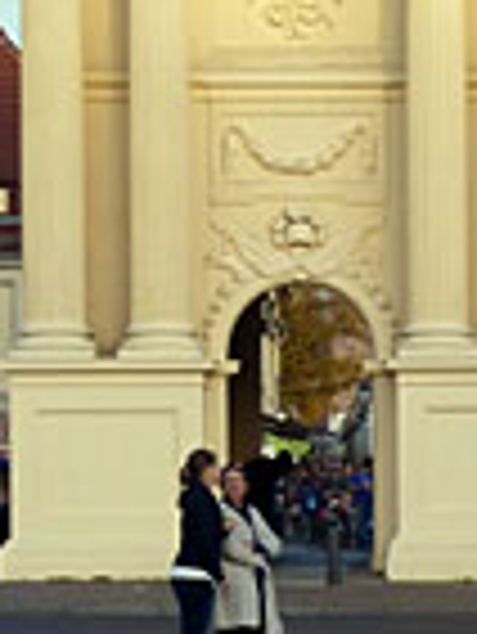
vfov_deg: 8.4
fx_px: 4293
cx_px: 783
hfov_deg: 6.3
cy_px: 414
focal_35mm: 234
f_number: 3.9
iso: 80
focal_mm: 9.1
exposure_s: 1/125
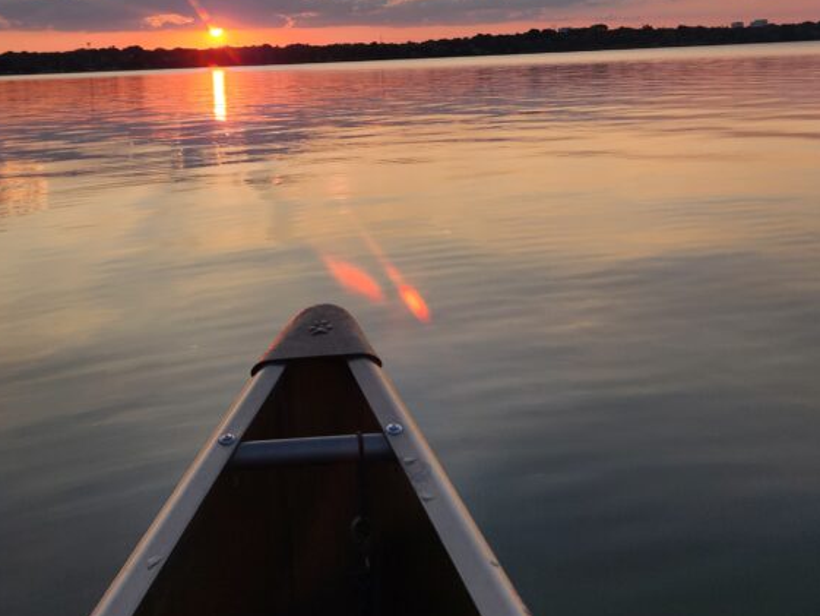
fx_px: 995
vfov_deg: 33.6
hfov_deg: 44.4
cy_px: 145
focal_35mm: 42
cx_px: 311
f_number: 1.8
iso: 20
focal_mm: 5.4
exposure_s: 1/462
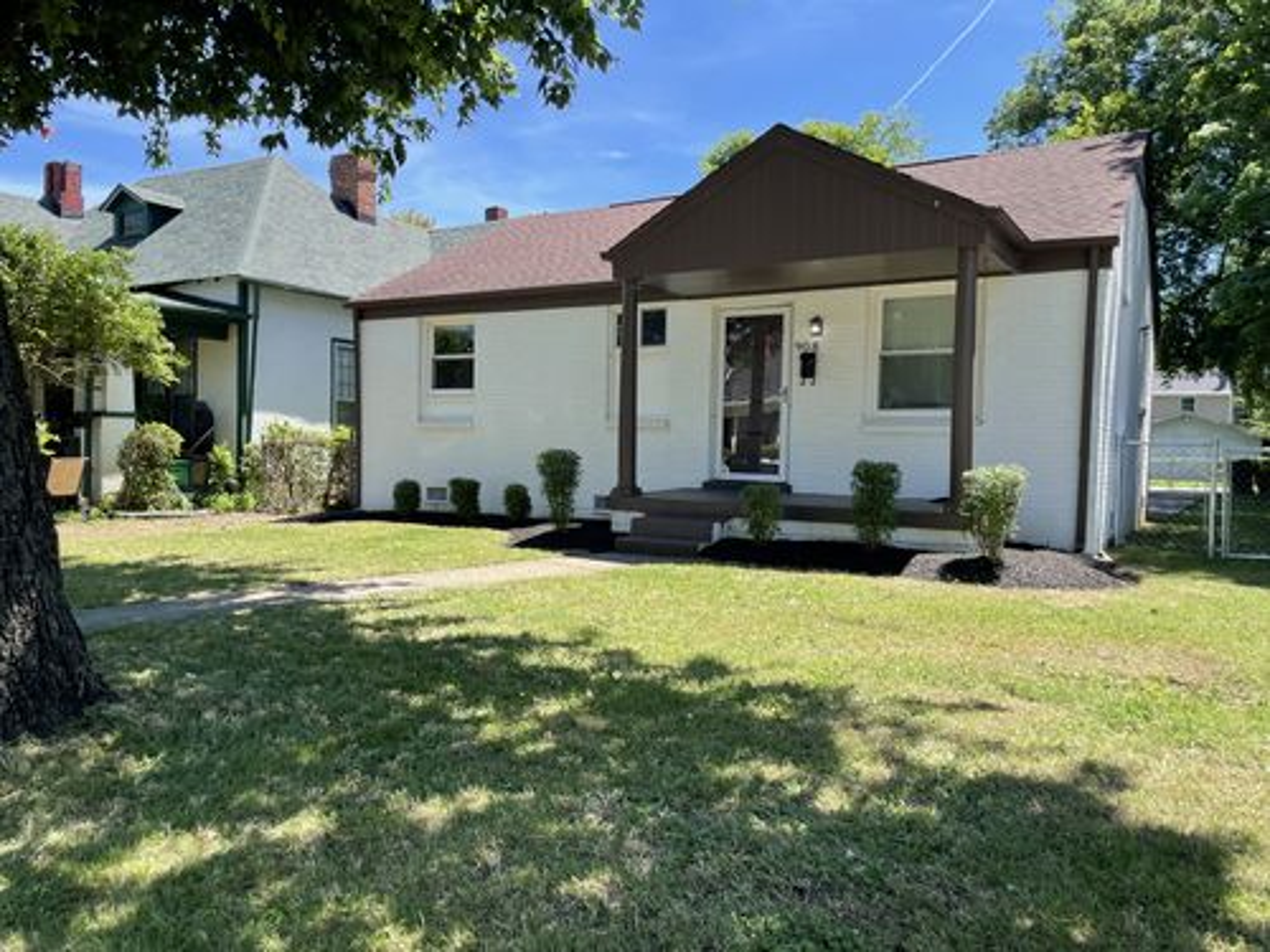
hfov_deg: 67.3
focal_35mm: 26
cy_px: 476
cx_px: 635
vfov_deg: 53.1
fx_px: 954
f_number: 1.6
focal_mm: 4.2
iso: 32
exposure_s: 1/1052
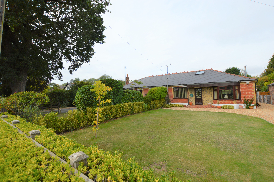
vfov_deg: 77.2
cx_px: 137
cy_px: 91
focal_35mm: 15
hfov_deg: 100.4
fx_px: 114
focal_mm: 10
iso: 100
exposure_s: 1/200
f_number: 7.1
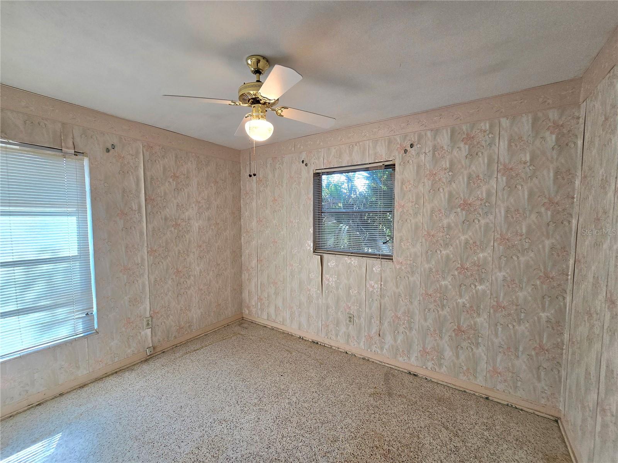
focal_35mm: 13
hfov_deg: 106.2
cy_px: 232
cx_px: 309
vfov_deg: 89.9
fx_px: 232
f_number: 2.2
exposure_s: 1/120
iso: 80
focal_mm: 2.2
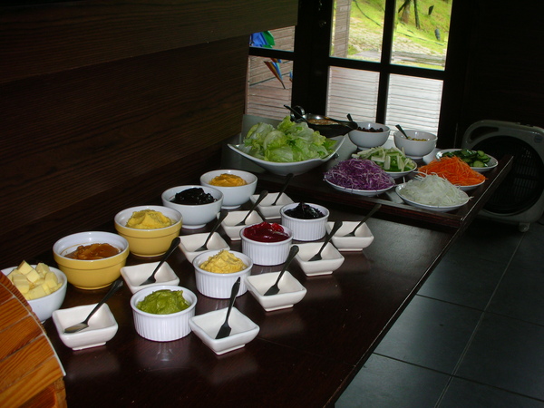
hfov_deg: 41.2
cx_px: 272
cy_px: 204
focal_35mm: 46
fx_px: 723
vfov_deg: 31.5
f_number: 3.5
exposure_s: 1/60.1
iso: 50
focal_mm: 7.7
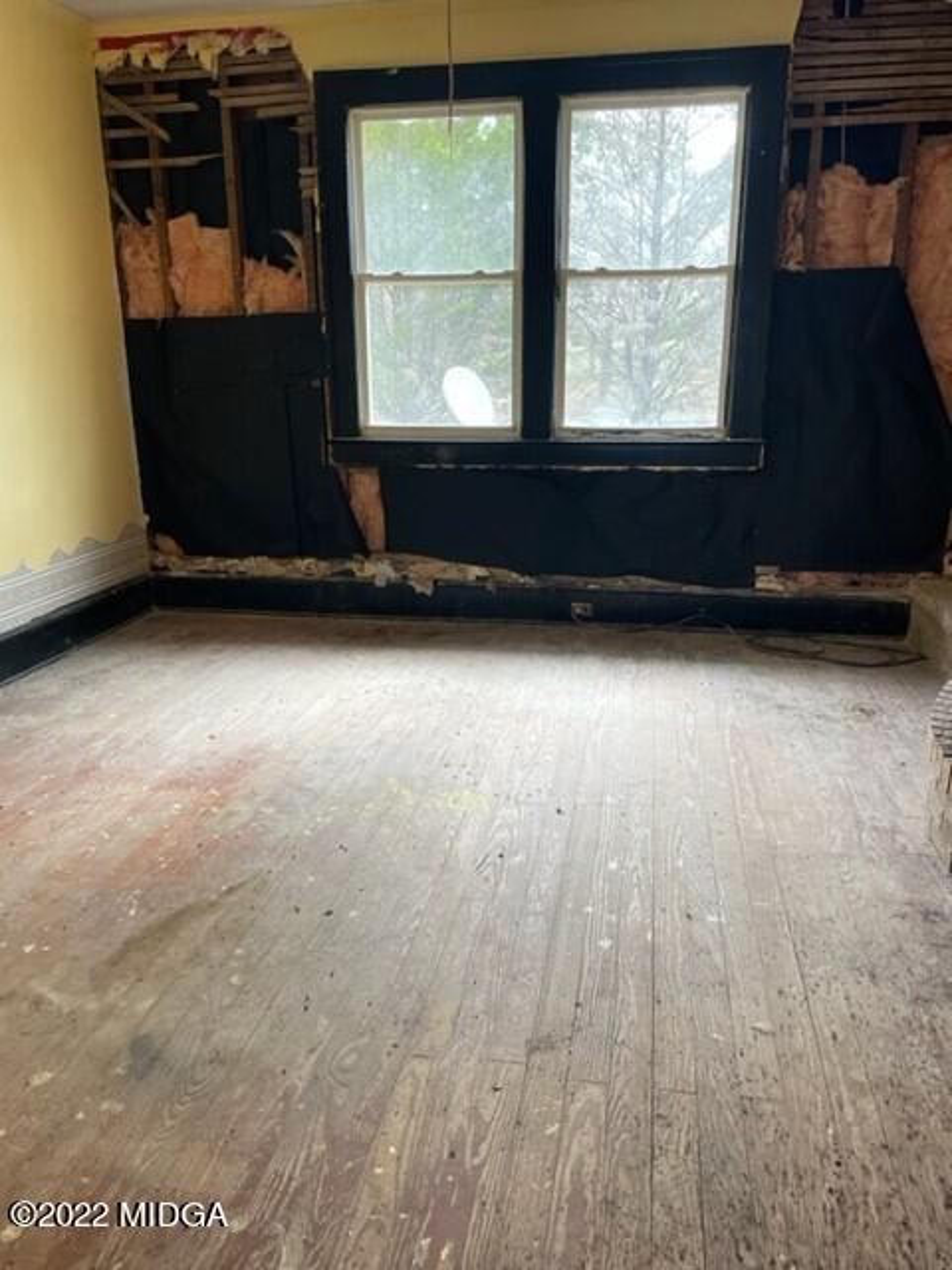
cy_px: 635
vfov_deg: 67.3
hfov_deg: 53.1
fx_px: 953
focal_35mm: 26
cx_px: 476
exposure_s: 1/121
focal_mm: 4.2
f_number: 1.6
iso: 80
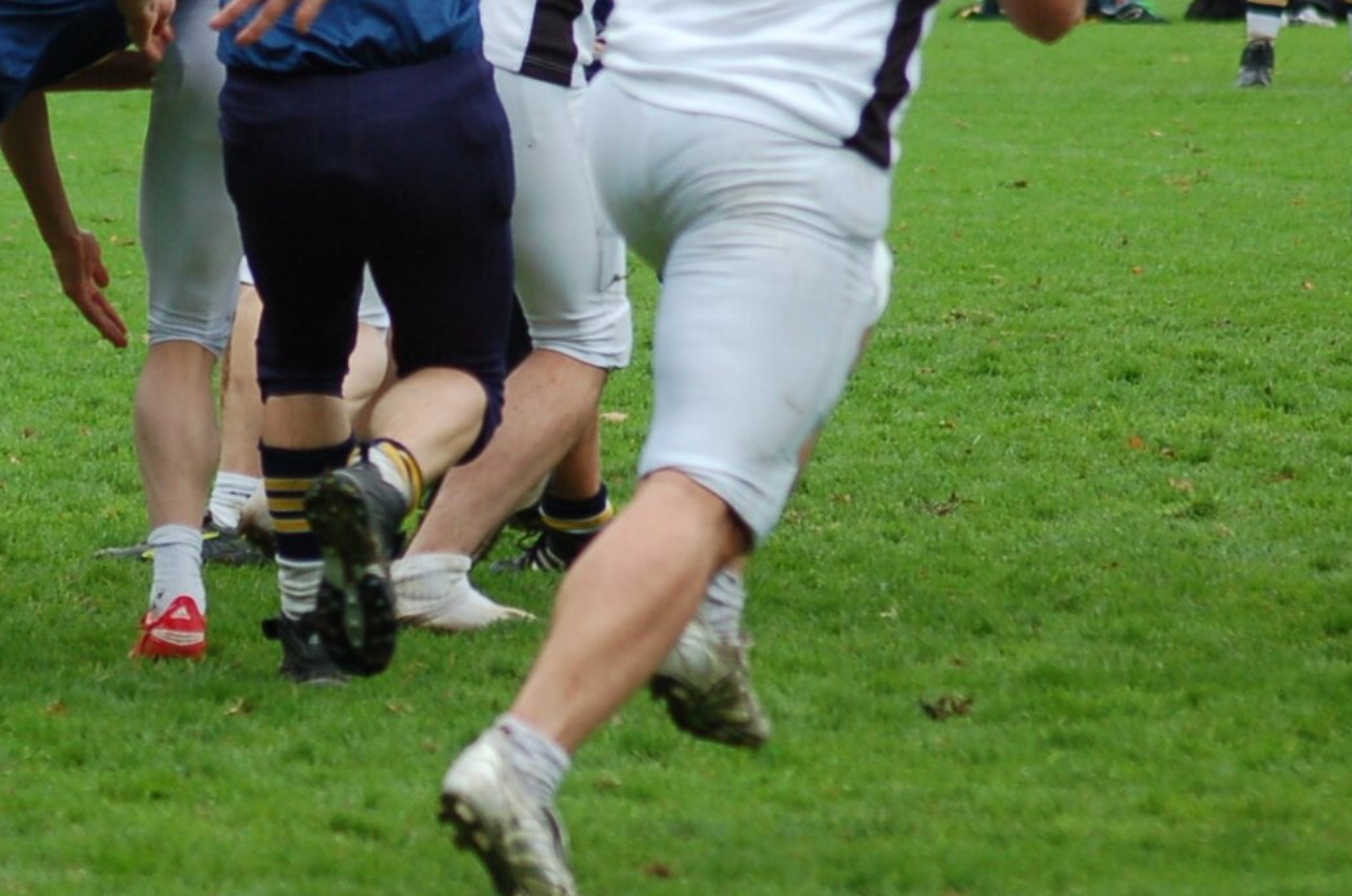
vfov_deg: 3.2
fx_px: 16234
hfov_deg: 4.8
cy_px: 217
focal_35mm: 433
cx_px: 305
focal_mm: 135
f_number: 4.5
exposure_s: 1/500
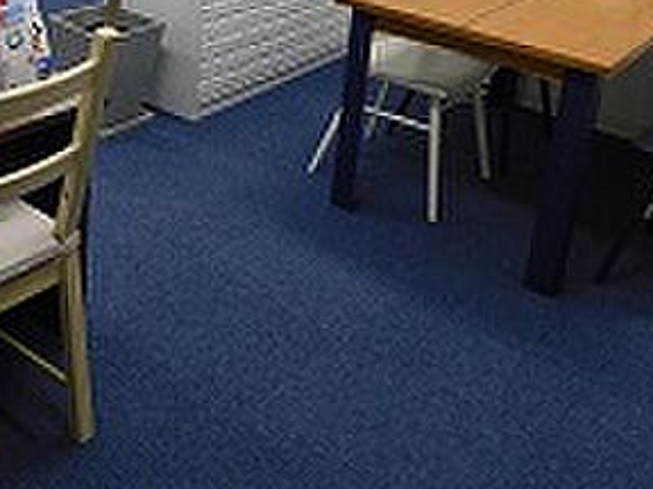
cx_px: 84
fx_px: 962
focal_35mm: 51
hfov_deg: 35.6
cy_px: -15
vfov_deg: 26.8
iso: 125
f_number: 3
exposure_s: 1/40
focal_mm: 4
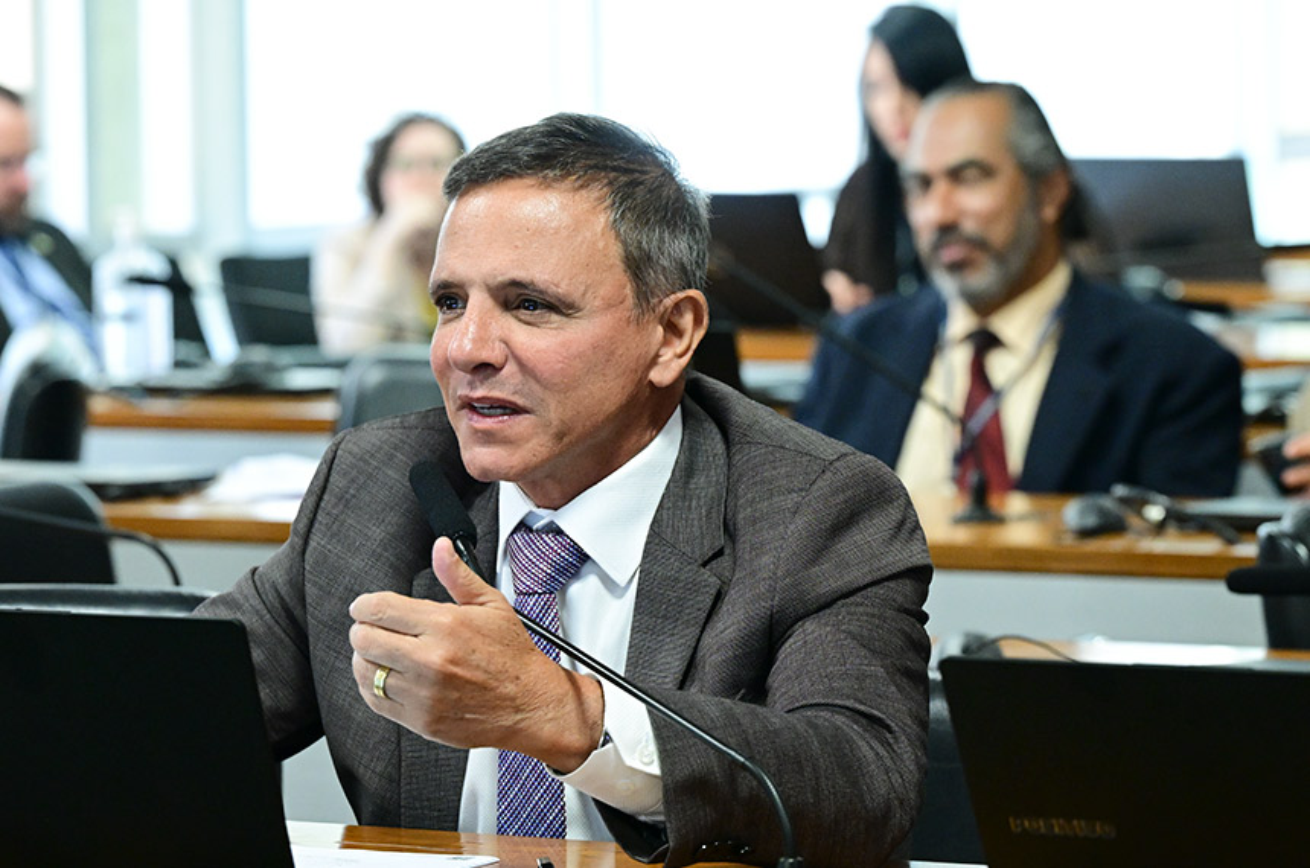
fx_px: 7337
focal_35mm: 202
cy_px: 434
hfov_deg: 10.2
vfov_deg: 6.8
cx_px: 655
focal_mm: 135
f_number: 5.6
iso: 4000
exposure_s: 1/125
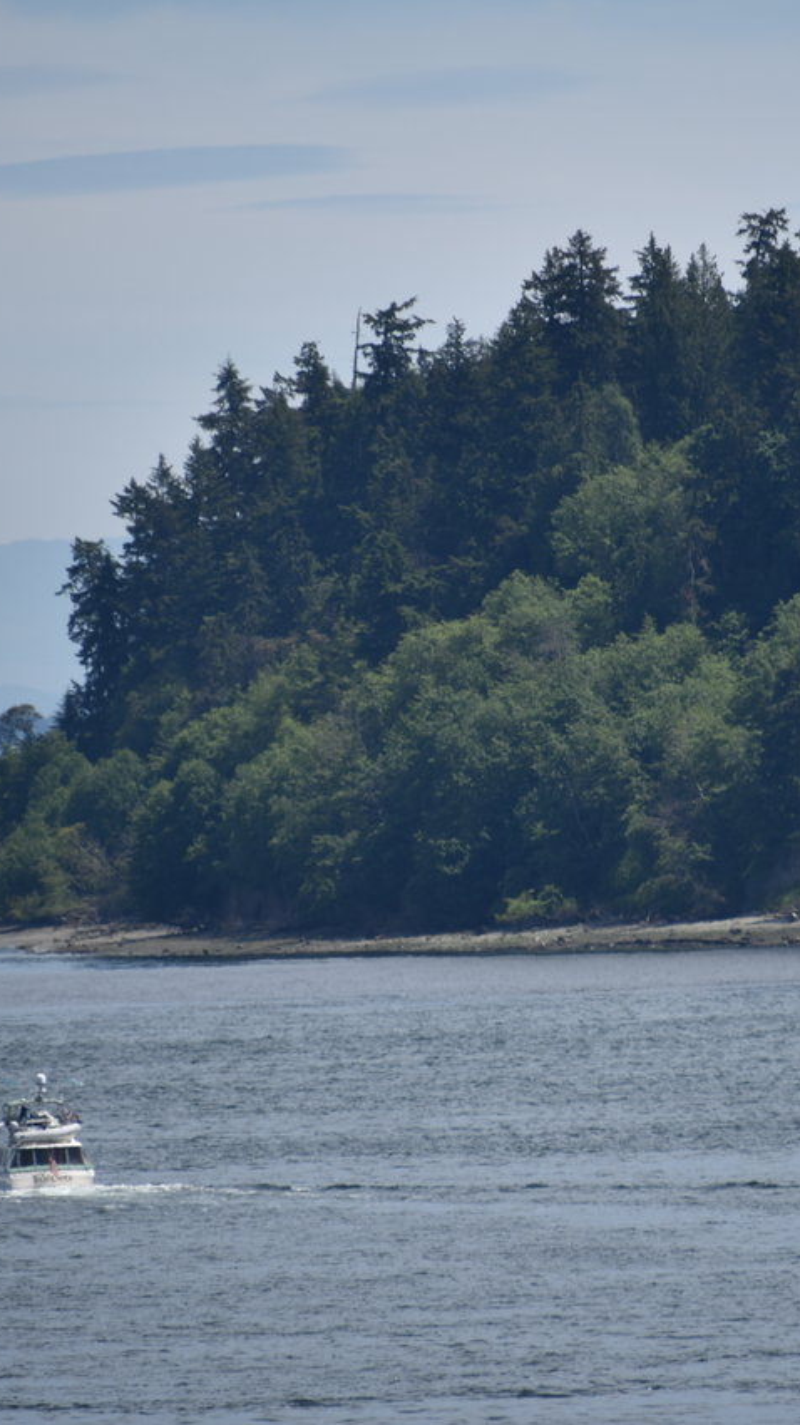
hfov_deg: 2.6
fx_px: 17857
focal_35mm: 473
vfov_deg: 4.6
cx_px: 591
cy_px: 712
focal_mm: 300
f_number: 5.6
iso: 100
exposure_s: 1/640
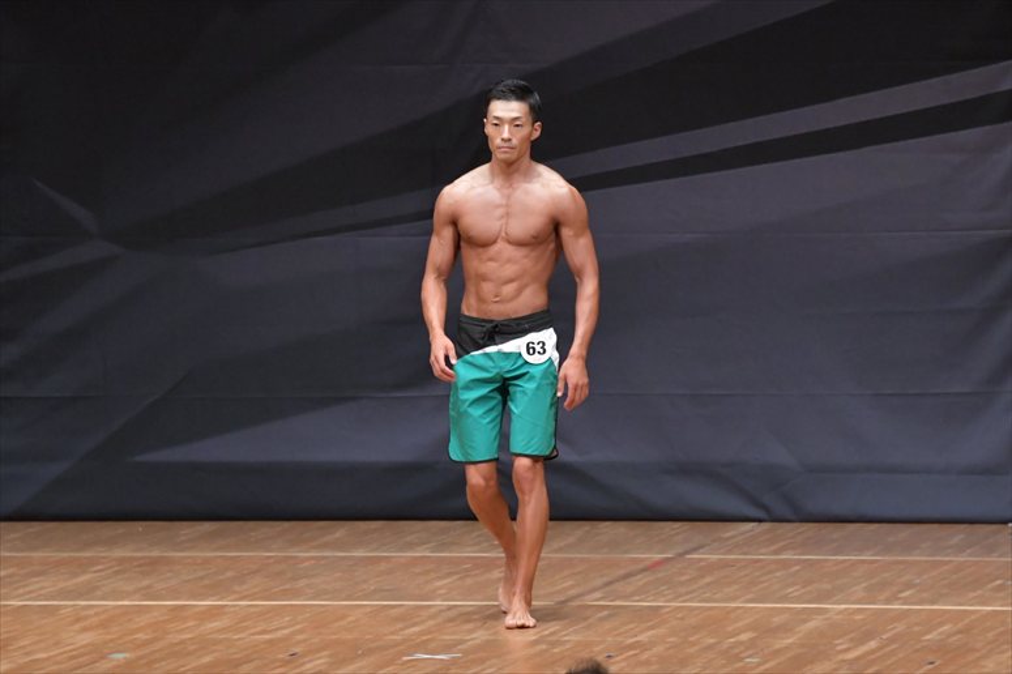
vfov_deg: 4.8
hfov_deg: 7.2
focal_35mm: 285
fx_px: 8008
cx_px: 506
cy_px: 337
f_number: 5.6
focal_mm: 190
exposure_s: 1/400
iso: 6400
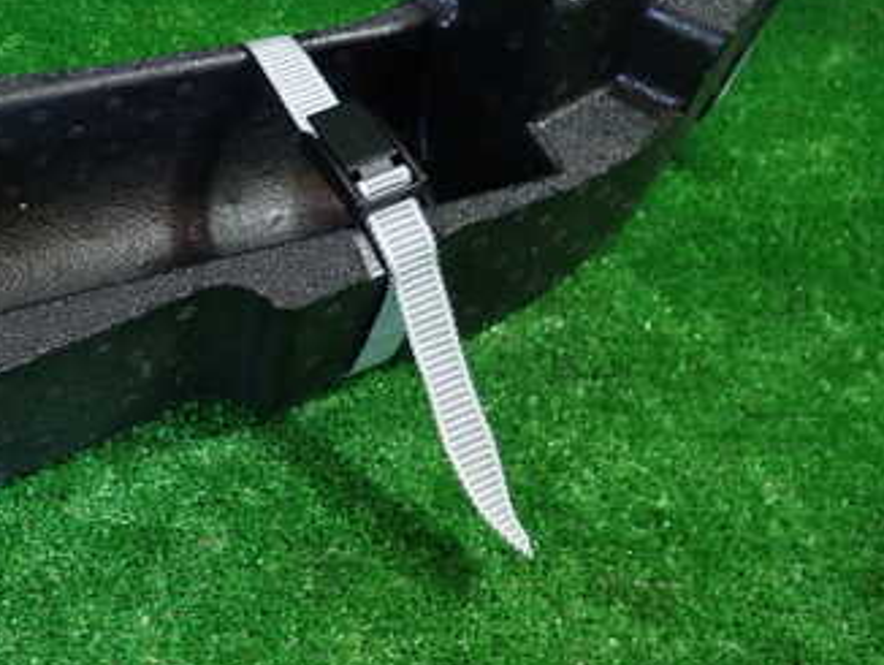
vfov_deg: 31.3
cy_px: 228
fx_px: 1176
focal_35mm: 46
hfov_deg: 40.2
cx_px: 230
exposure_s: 1/40
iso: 200
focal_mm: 4.5
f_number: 2
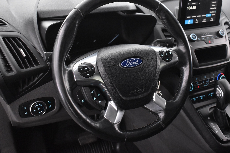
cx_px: 120
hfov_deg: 48.4
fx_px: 256
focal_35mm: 40
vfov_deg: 33.3
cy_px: 63
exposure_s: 1/25
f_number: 3.8
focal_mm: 22
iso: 3200
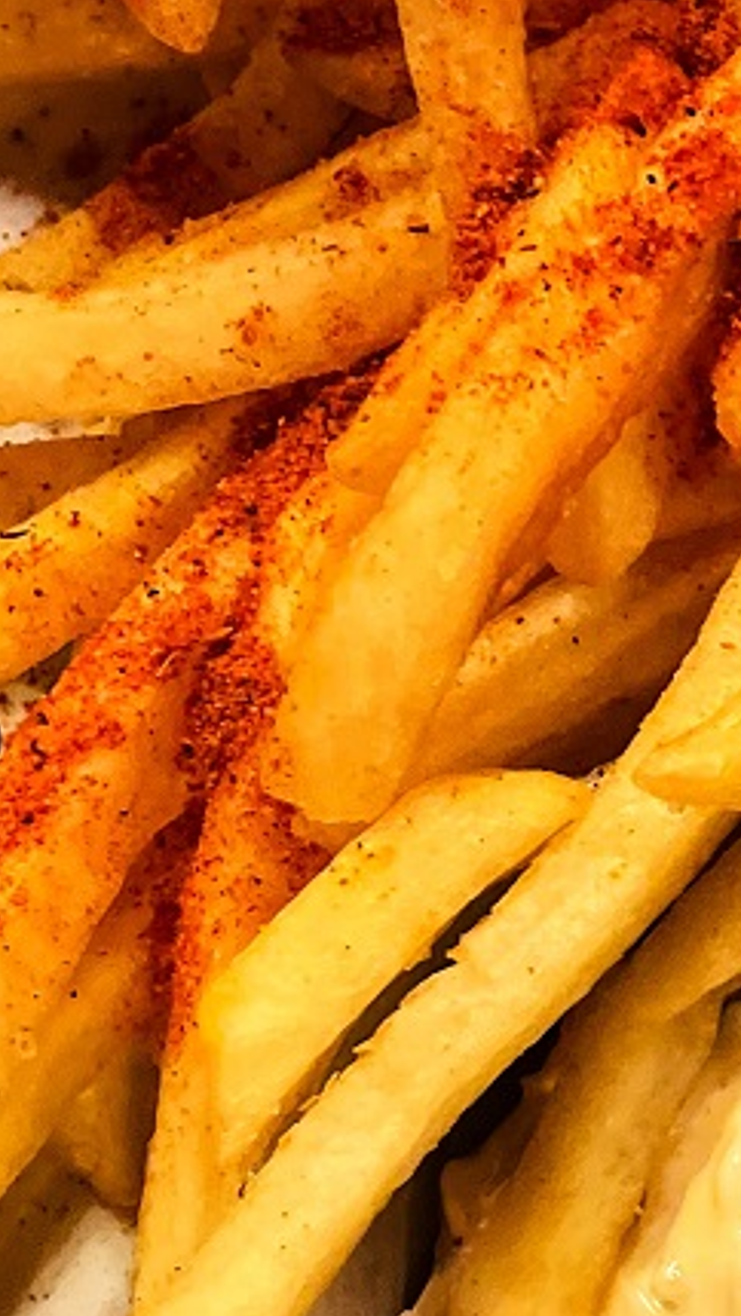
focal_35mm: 79
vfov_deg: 26.8
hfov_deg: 13.8
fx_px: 2758
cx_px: 1307
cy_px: 588
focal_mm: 4.2
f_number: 1.6
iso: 500
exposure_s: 1/33
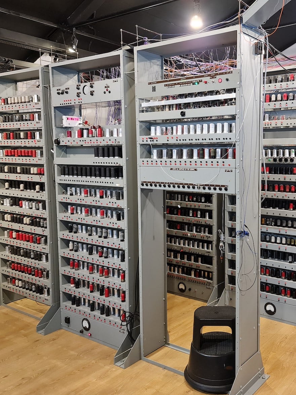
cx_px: 210
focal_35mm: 34
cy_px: 196
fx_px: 388
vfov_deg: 54.0
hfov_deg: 41.0
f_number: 1.8
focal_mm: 7
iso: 500
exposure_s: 1/50
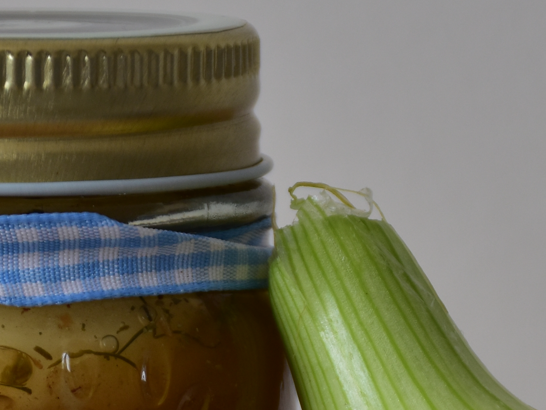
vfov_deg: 2.9
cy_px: 450
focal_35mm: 521
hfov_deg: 3.8
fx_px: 8218
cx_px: 91
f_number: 6.3
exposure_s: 1/80
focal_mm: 100
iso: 200
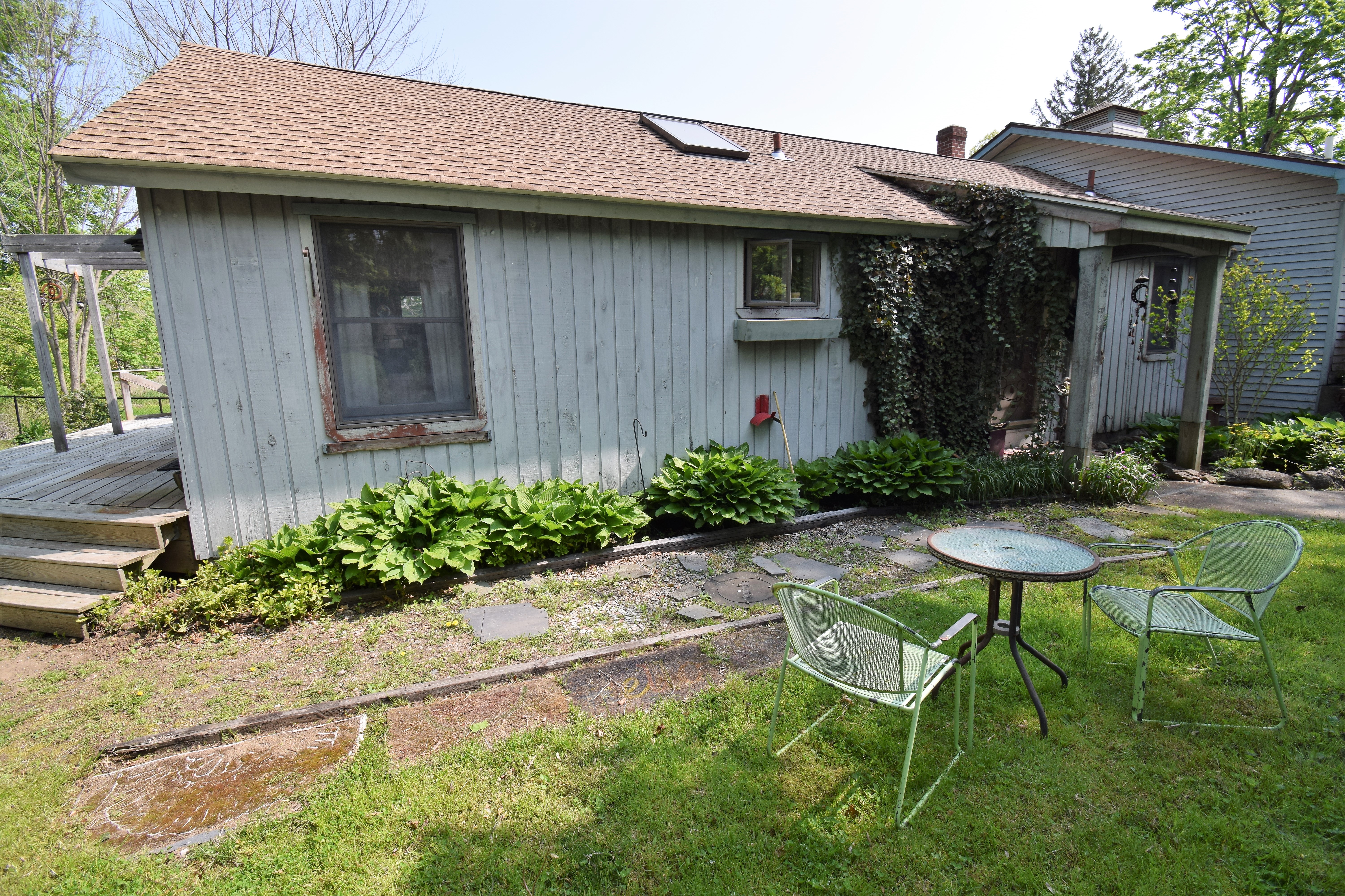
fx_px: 560
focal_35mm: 15
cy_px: 448
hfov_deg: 100.4
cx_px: 672
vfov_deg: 77.3
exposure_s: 1/250
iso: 200
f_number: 8
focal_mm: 10
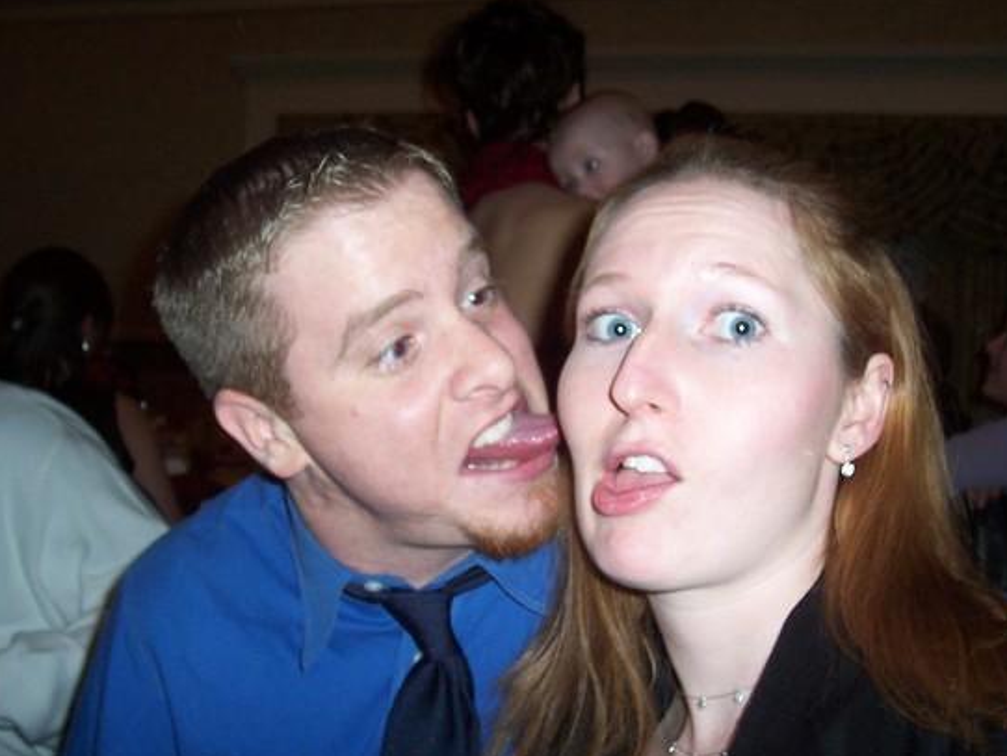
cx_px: 498
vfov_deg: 11.3
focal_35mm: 131
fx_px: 3813
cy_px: 411
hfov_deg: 15.0
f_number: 4.8
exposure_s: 1/90
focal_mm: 16.8
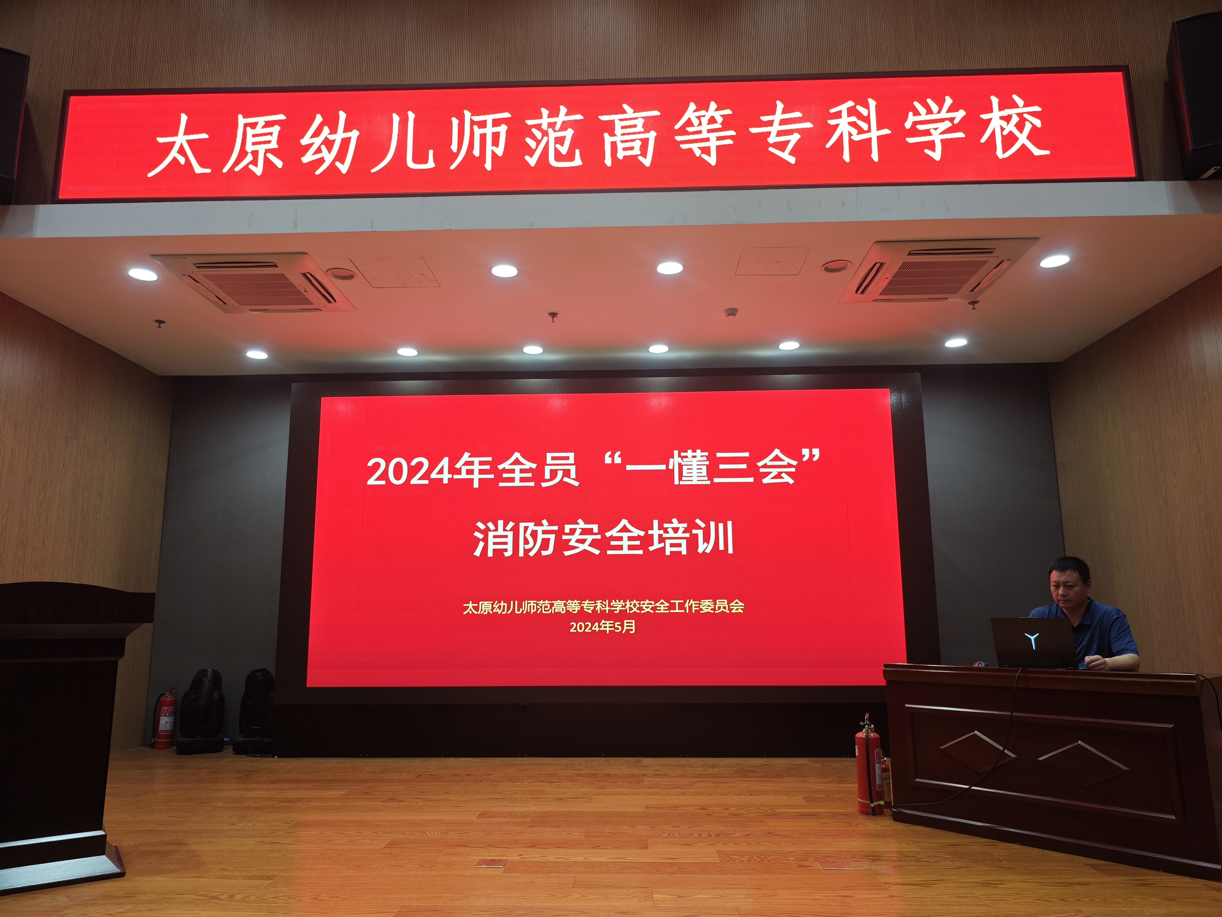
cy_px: 458
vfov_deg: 58.9
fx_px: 812
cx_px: 611
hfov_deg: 73.9
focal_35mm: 23
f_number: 2
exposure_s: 1/50
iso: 80
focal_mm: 8.72
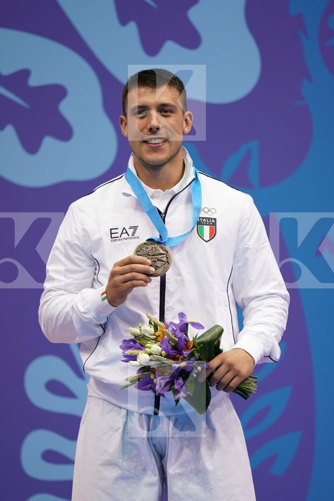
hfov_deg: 2.3
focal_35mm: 600
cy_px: 250
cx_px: 167
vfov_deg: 3.4
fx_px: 8349
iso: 400
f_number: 2.8
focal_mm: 400
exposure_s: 1/500
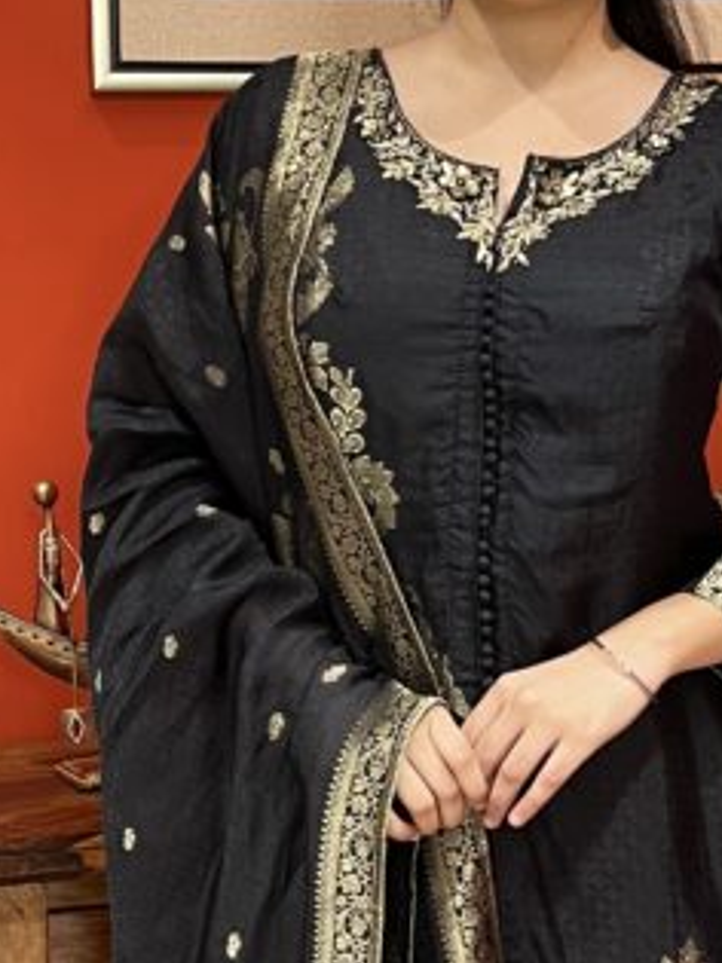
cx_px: 416
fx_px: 2449
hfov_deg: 16.8
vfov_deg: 22.3
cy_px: 497
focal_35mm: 88
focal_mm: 5.7
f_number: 1.5
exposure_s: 1/50
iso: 80
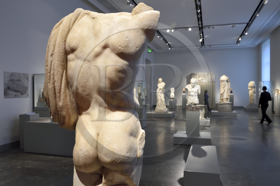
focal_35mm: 29
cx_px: 140
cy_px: 93
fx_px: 225
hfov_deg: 63.7
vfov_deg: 44.9
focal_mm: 29
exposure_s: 1/40
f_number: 13
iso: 3200
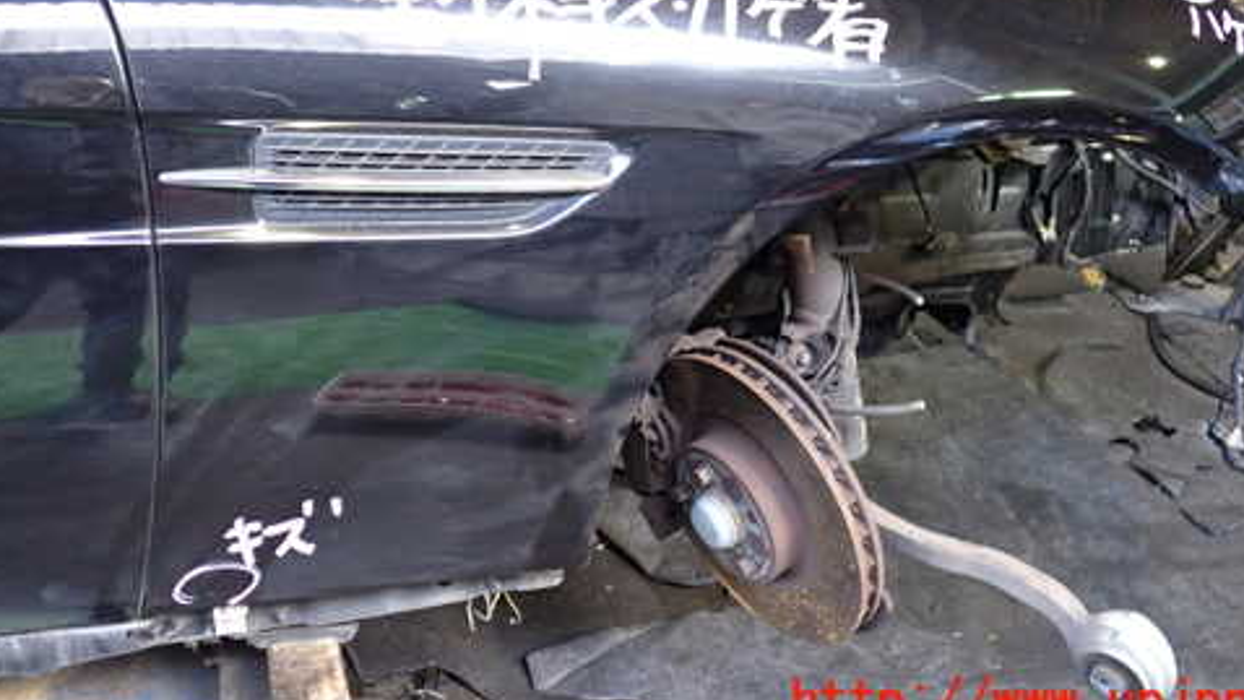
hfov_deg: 49.4
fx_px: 1353
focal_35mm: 41
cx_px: 599
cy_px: 151
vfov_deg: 28.5
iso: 400
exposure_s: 1/30
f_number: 2.3
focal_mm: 5.4
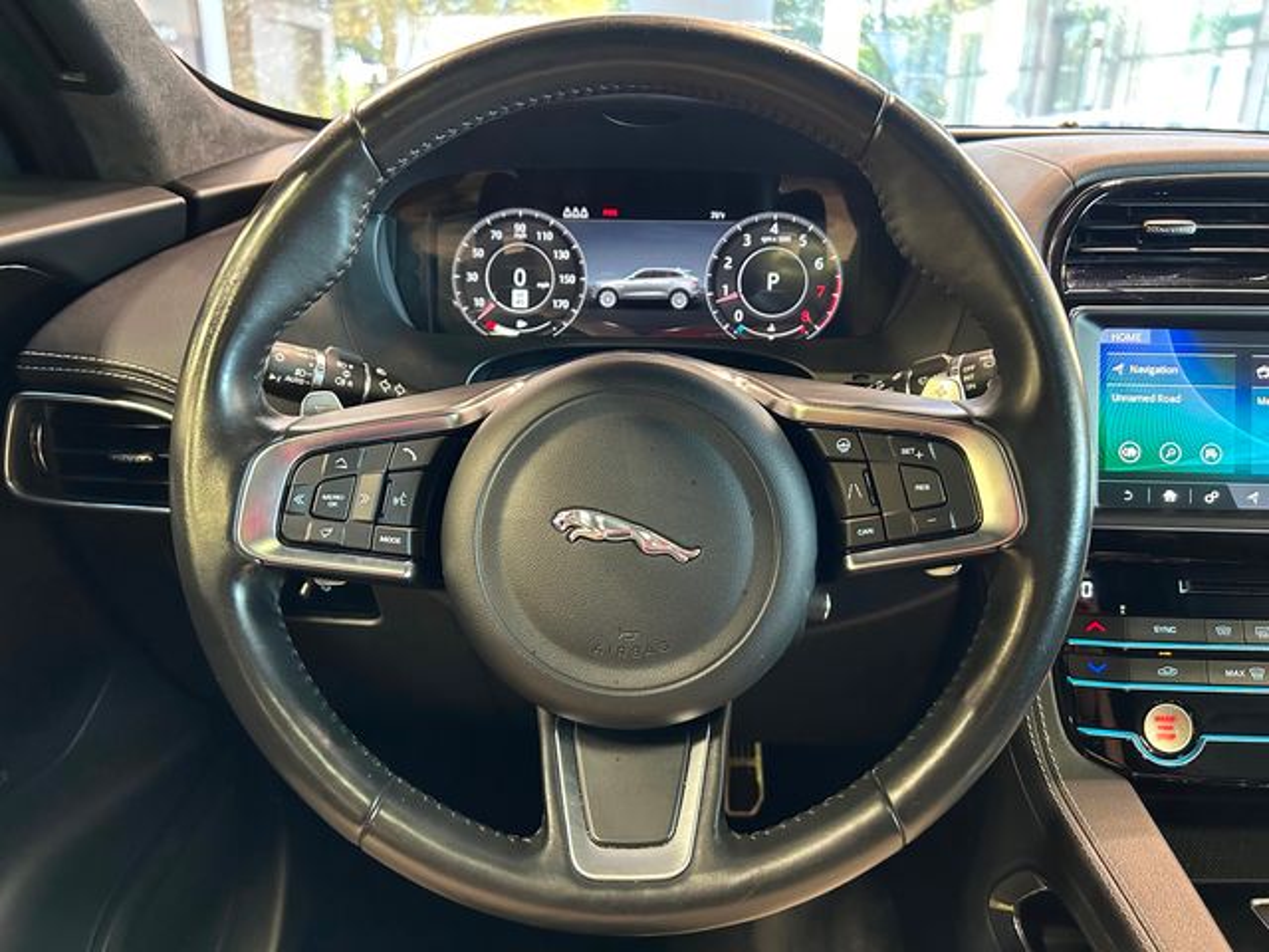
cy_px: 476
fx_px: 953
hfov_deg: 67.3
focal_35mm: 26
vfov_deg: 53.1
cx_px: 634
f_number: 1.5
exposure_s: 1/42
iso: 500
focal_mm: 5.7
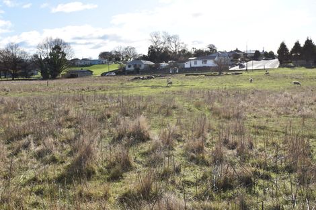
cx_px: 158
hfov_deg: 53.1
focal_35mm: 36
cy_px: 105
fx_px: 316
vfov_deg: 36.8
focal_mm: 24
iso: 200
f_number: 10
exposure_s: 1/400
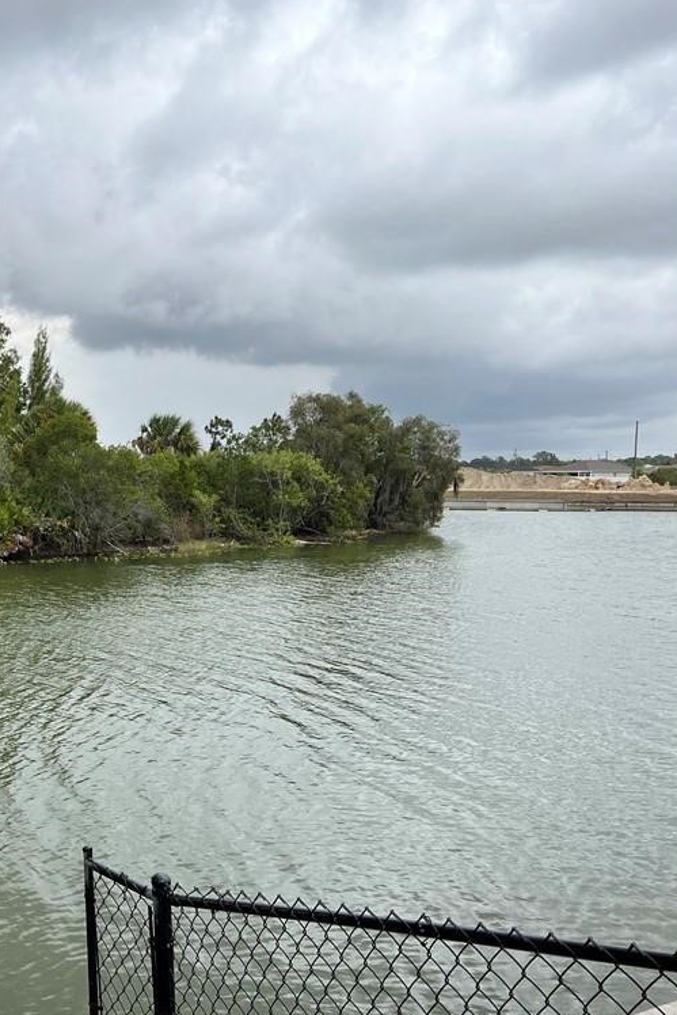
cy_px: 503
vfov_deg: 51.9
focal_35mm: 37
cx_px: 39
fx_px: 1043
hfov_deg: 33.6
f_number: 1.5
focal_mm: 5.7
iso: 50
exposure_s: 1/982
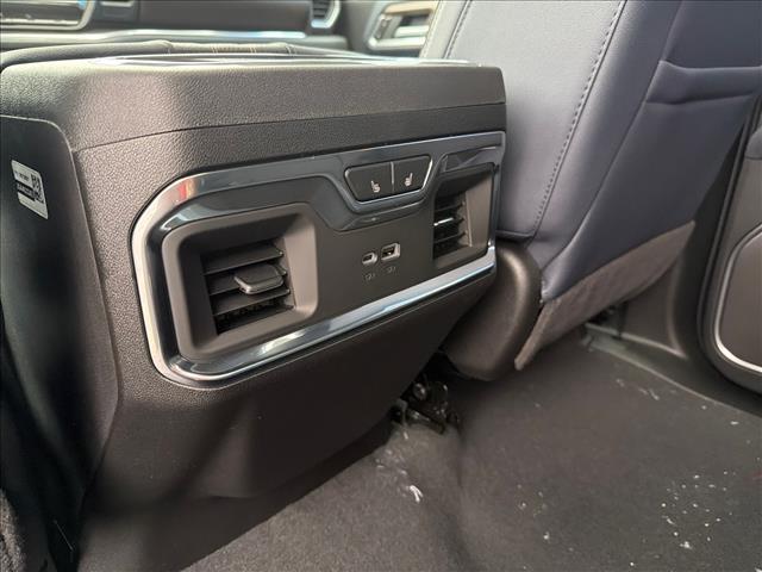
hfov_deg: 71.6
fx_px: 528
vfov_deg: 56.8
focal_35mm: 24
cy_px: 286
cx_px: 381
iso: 1000
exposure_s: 1/38
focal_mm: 6.76
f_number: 1.78
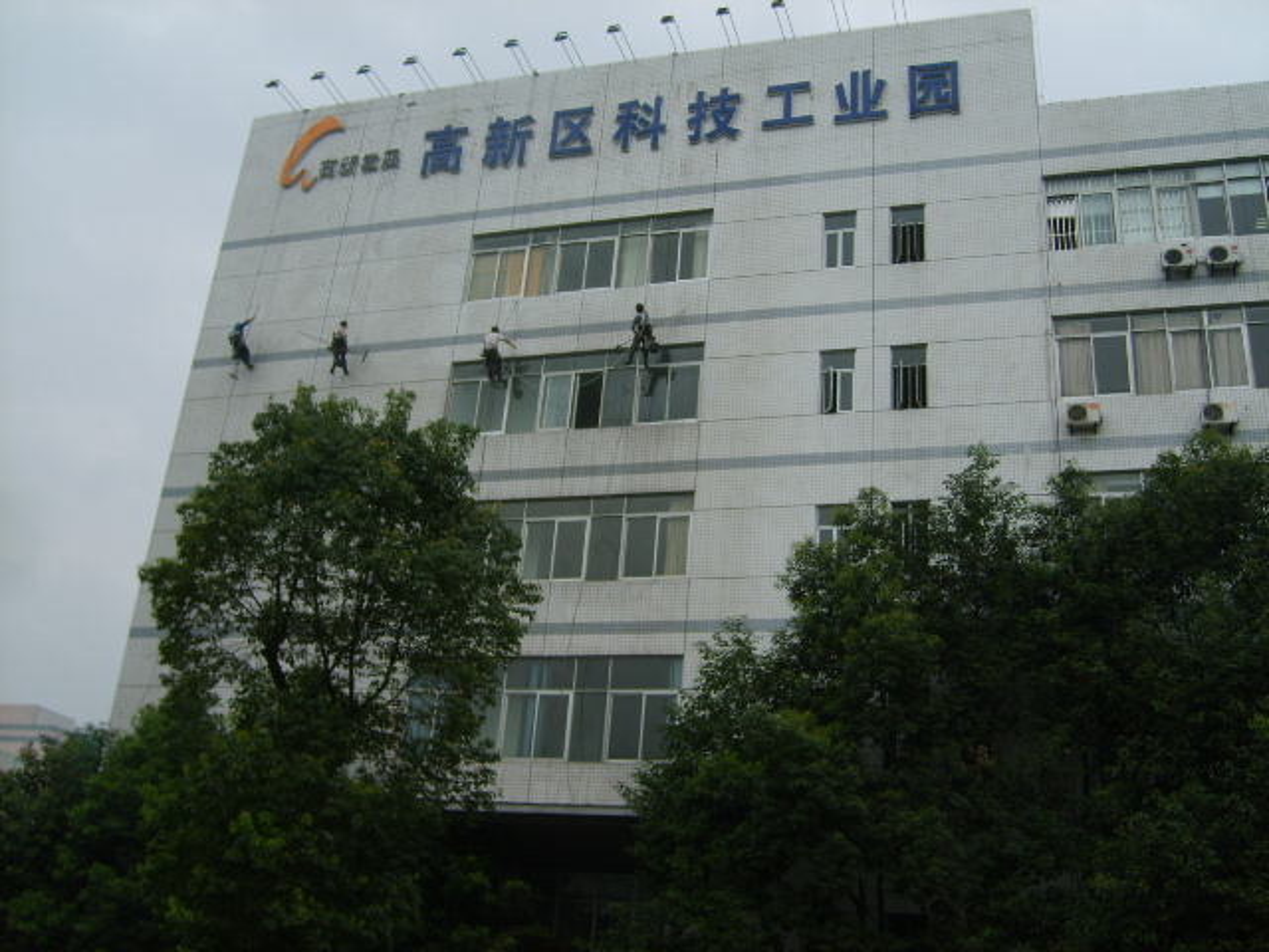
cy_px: 476
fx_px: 1283
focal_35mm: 35
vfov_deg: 40.7
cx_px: 634
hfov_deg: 52.6
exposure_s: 1/750
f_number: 2.8
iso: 50
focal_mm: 5.8
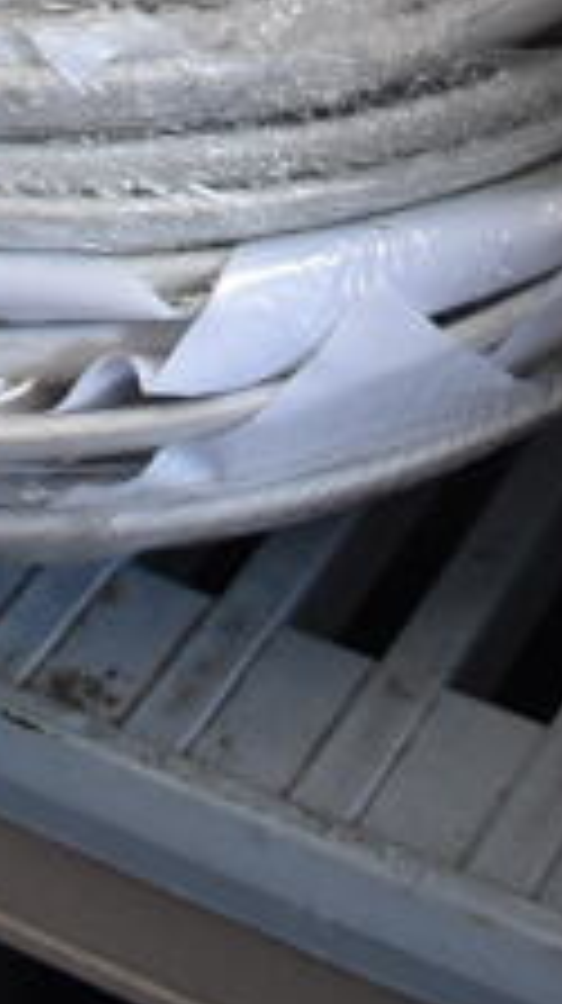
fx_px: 3081
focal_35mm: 116
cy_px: -957
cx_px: 229
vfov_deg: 15.2
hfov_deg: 10.4
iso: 1100
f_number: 3.5
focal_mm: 18
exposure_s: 1/125
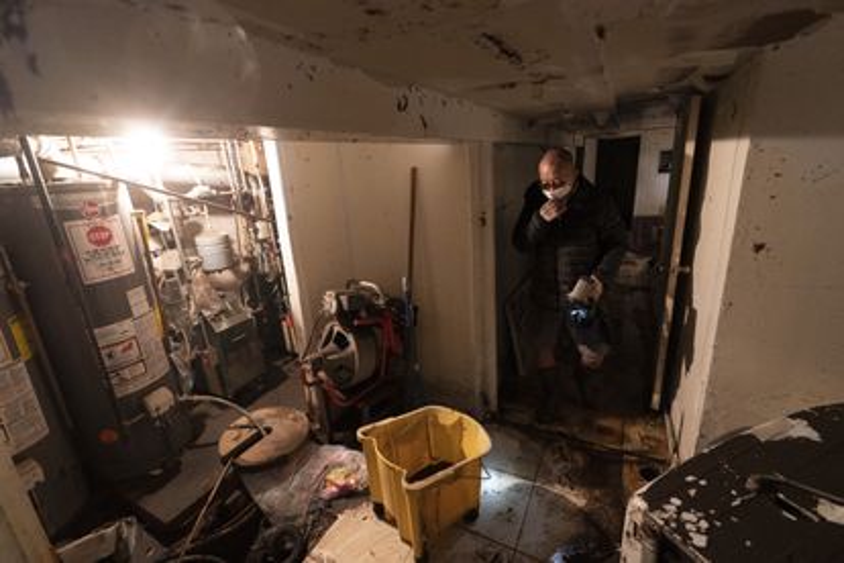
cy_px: 282
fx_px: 375
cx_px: 422
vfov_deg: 73.7
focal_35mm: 16
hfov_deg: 96.7
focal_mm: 16
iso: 8000
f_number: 2.8
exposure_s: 1/100
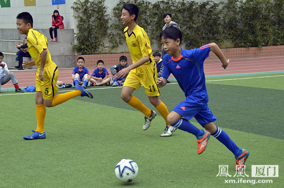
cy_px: 94
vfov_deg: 14.6
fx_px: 732
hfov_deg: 22.0
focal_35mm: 93
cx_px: 142
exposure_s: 1/500
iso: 800
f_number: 10
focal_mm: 62
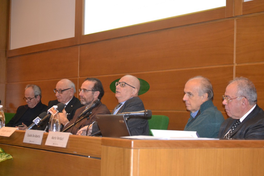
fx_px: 605
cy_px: 88
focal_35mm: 82
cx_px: 132
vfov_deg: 16.6
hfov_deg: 24.6
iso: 2800
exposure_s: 1/60
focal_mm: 55
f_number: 4
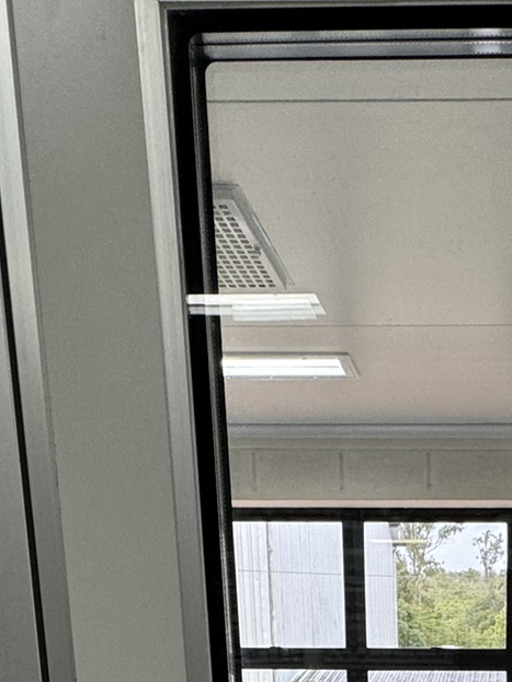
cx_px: 507
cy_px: 880
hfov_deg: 29.5
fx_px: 907
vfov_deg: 31.8
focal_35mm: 46
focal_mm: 2.22
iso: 125
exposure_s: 1/120
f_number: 2.2
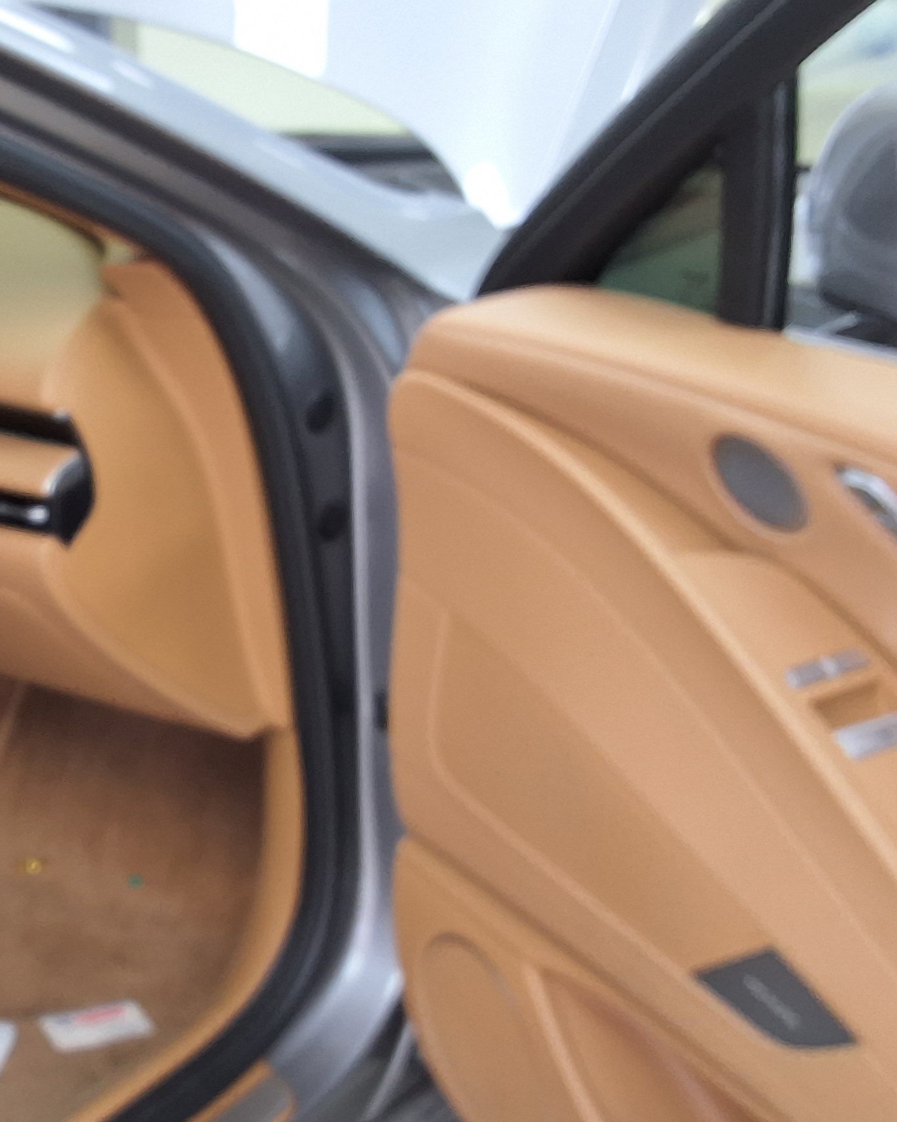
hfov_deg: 27.2
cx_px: -41
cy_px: 683
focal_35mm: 52
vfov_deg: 35.9
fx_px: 1726
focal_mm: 2.91
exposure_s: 1/40
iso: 64
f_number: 1.9
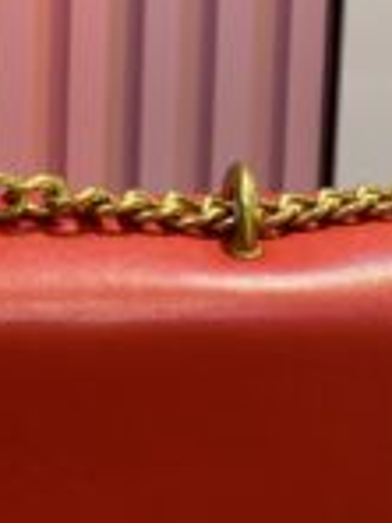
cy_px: 235
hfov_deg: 7.3
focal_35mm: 201
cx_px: -162
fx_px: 3035
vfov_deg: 9.8
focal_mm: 6
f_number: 2.4
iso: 64
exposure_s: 1/50
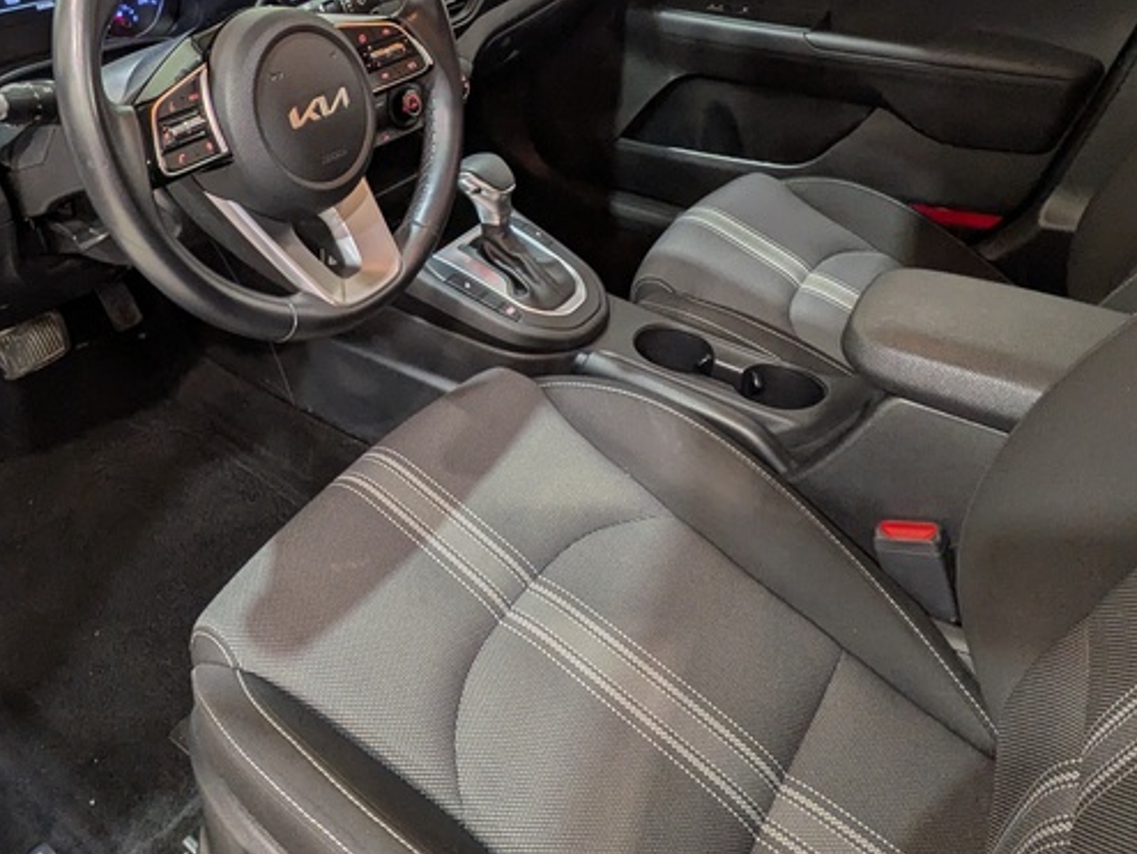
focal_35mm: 29
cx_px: 366
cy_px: 232
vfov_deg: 46.8
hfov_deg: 60.0
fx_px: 953
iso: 50
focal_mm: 1.83
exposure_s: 1/30
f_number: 2.2
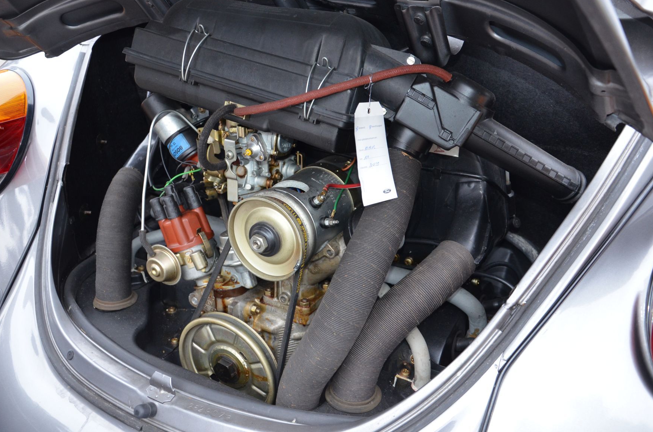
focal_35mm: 34
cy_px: 212
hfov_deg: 55.9
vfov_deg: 38.7
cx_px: 321
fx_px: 615
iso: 1000
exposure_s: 1/60
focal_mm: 22
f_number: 3.8
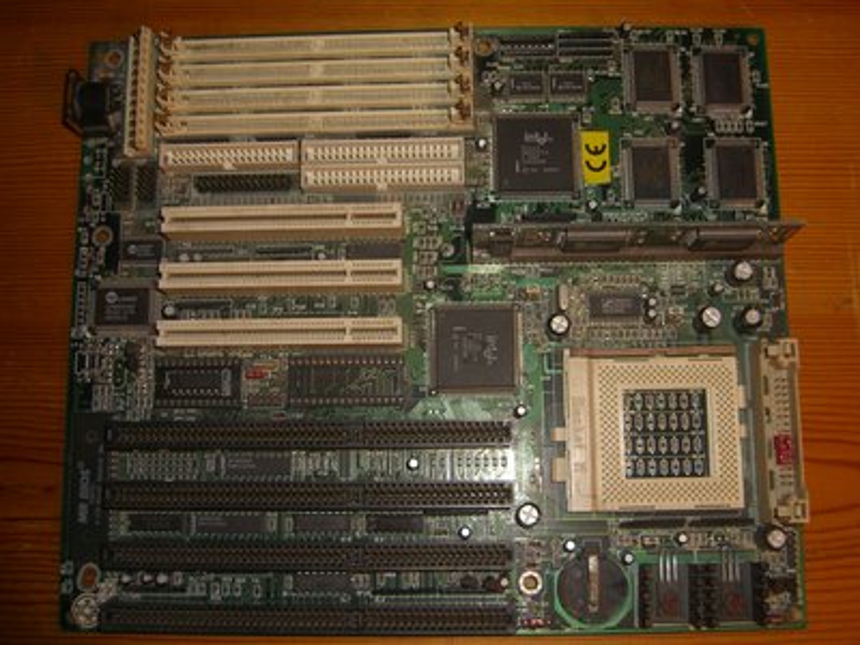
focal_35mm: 38
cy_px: 322
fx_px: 944
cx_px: 430
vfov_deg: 37.7
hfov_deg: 49.0
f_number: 2.8
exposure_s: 1/60
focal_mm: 7.9
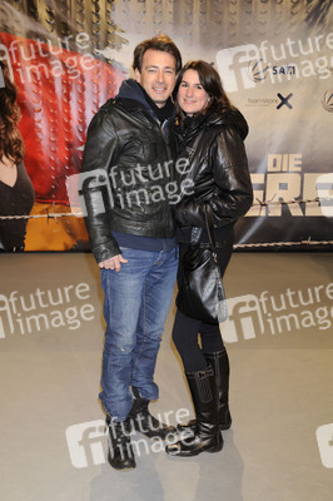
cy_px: 250
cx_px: 166
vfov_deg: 41.1
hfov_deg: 28.0
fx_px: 667
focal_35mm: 48
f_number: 6.3
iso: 800
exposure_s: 1/125
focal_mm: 48
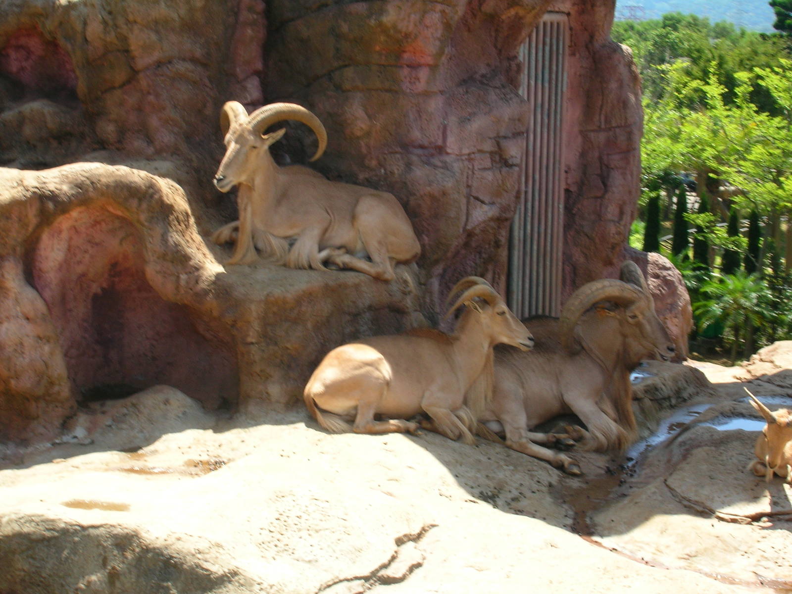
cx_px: 396
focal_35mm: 74
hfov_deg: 26.3
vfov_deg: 19.9
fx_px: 1693
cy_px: 297
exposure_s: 1/69.7
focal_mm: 12.3
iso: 50
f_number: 6.7
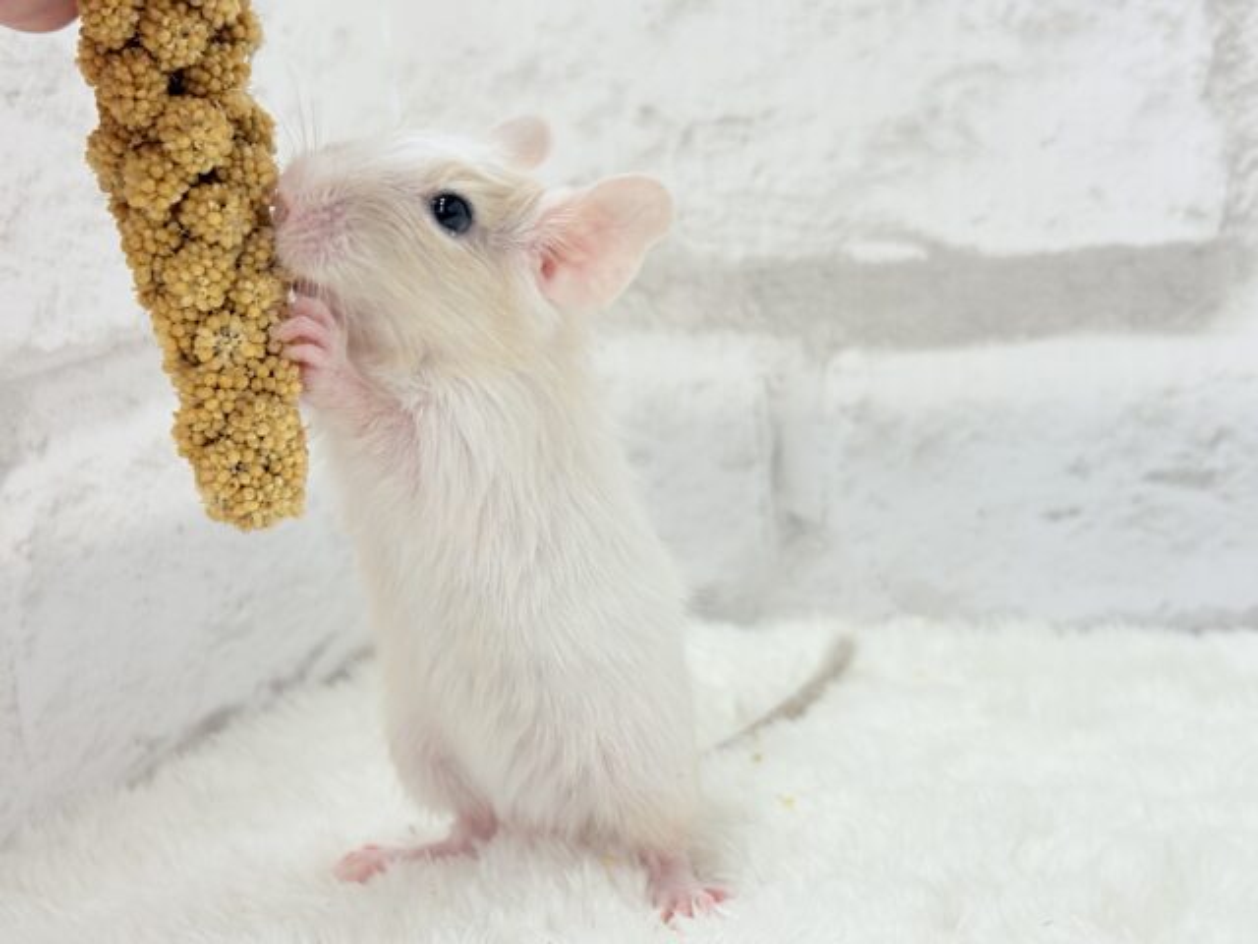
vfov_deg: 28.0
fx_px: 1890
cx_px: 629
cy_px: 472
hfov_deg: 36.8
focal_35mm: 52
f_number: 1.6
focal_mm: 5.96
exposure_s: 1/50
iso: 40
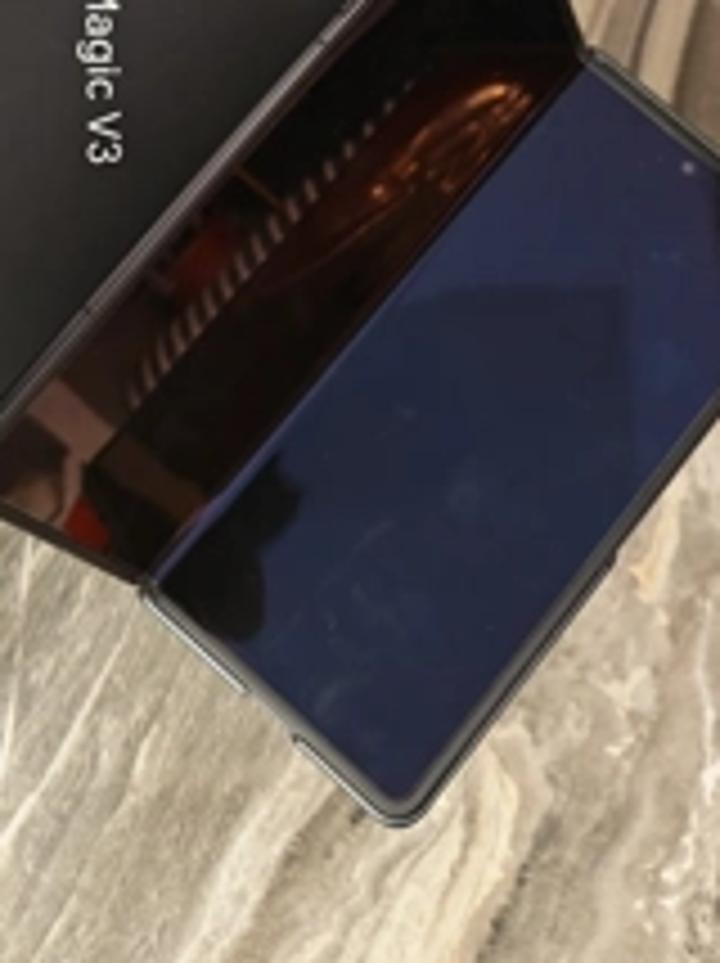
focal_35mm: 43
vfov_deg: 40.5
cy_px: 90
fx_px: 1195
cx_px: 180
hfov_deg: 32.9
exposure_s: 1/50
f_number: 1.6
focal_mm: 5.4
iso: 800
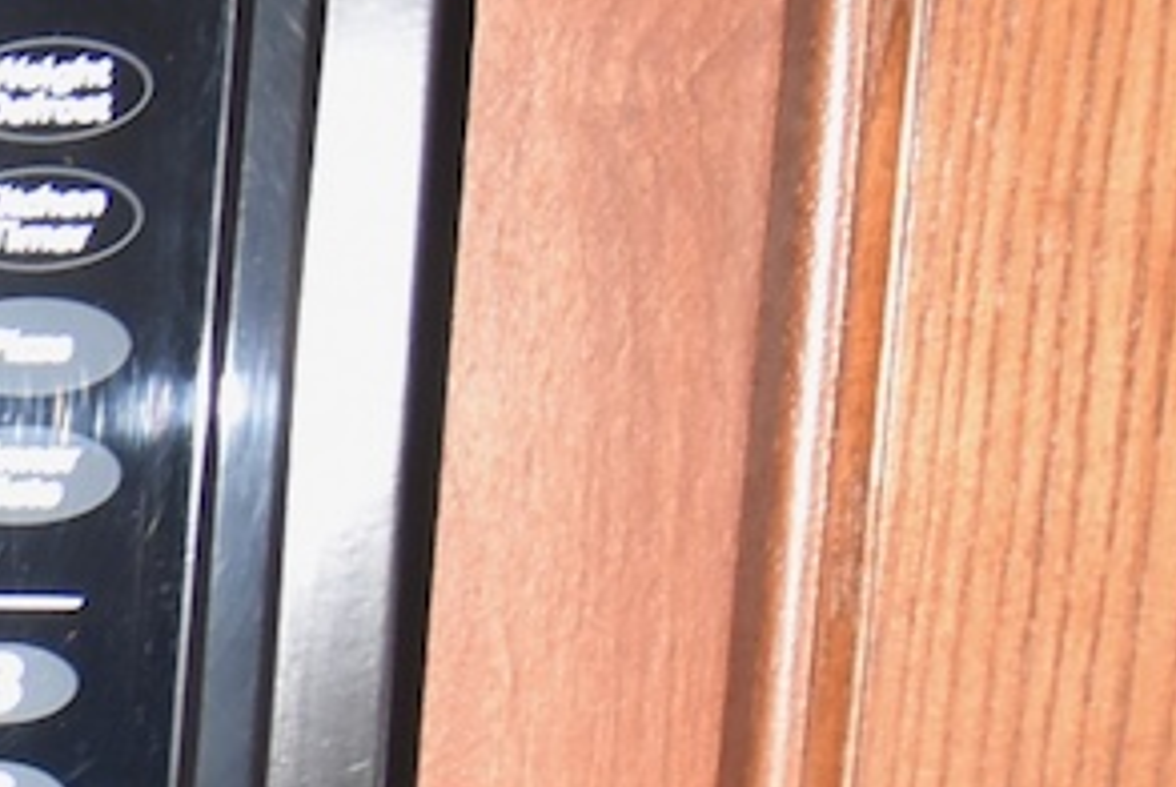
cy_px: 1128
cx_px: -1349
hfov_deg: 15.9
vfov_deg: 14.1
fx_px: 3008
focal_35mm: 92
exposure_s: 1/60
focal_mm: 10
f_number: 4.5
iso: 800
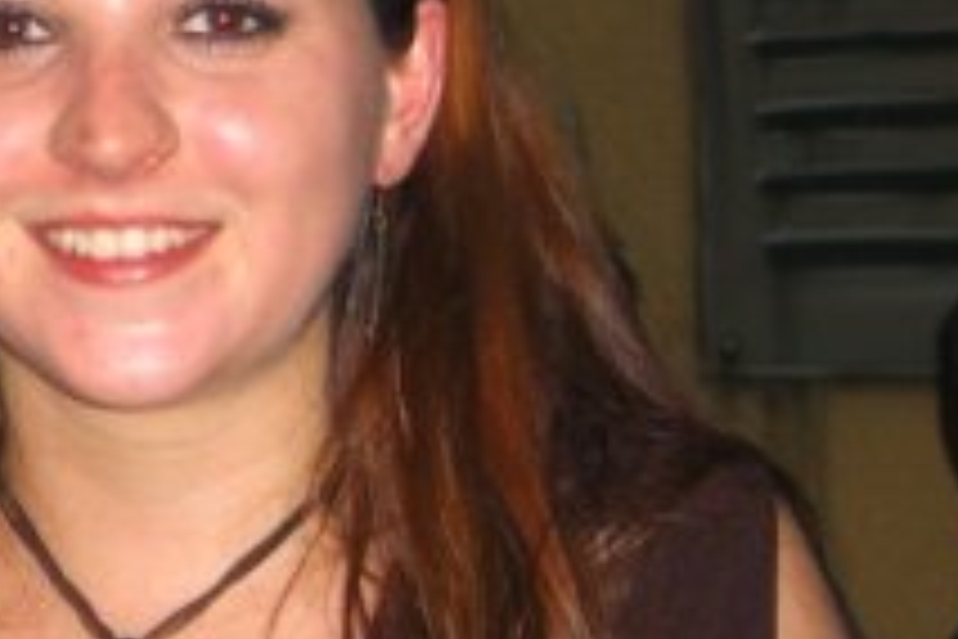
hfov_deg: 12.0
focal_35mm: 167
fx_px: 4444
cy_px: 396
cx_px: -234
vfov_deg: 8.2
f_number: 3.6
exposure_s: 1/60
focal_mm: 11.8
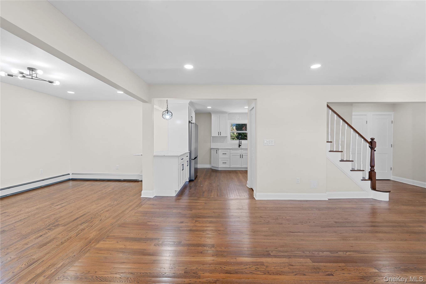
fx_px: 166
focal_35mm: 14
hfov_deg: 104.3
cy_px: 142
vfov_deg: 81.2
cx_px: 213
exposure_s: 1/3
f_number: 10
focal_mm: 14
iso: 320
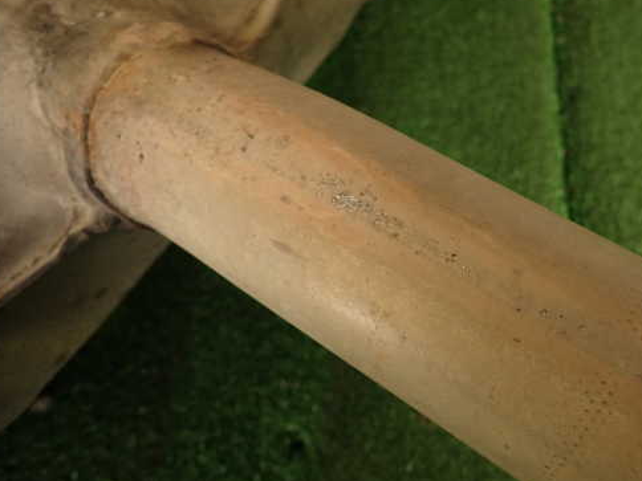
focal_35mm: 31
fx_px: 575
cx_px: 381
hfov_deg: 58.0
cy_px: 236
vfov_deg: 45.4
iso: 200
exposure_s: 1/60
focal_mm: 4.5
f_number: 2
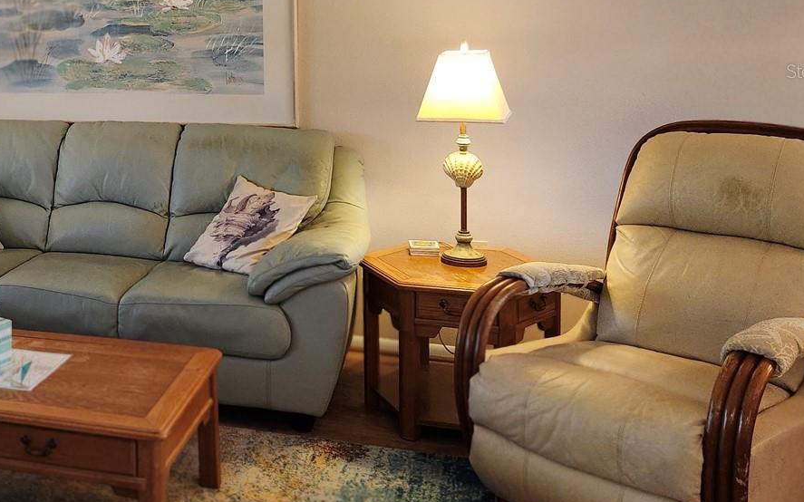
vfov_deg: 28.3
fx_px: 964
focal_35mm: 44
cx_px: 147
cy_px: 71
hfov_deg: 42.9
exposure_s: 1/120
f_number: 1.8
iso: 800
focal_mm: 5.54
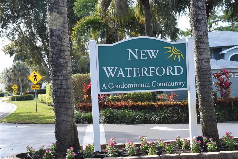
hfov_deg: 33.4
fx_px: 397
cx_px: 119
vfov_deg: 22.6
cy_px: 80
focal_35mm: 60
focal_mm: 40
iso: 800
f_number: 8
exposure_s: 1/320
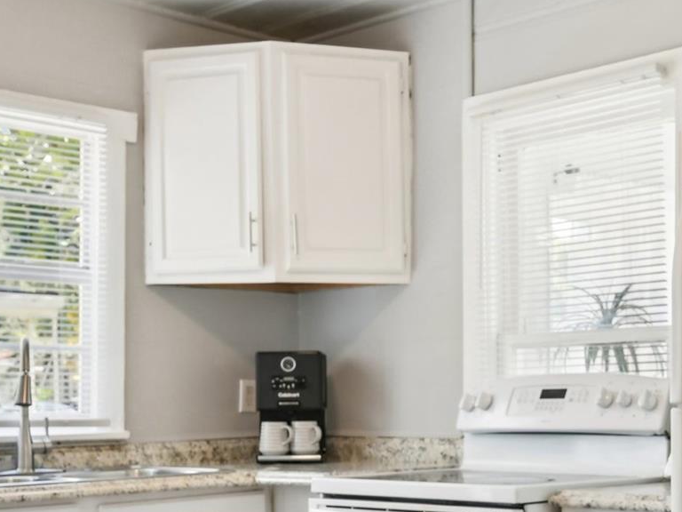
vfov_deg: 23.9
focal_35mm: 60
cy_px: 435
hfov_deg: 31.7
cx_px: 504
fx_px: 1182
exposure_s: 1/80
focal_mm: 30
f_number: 8
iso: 400
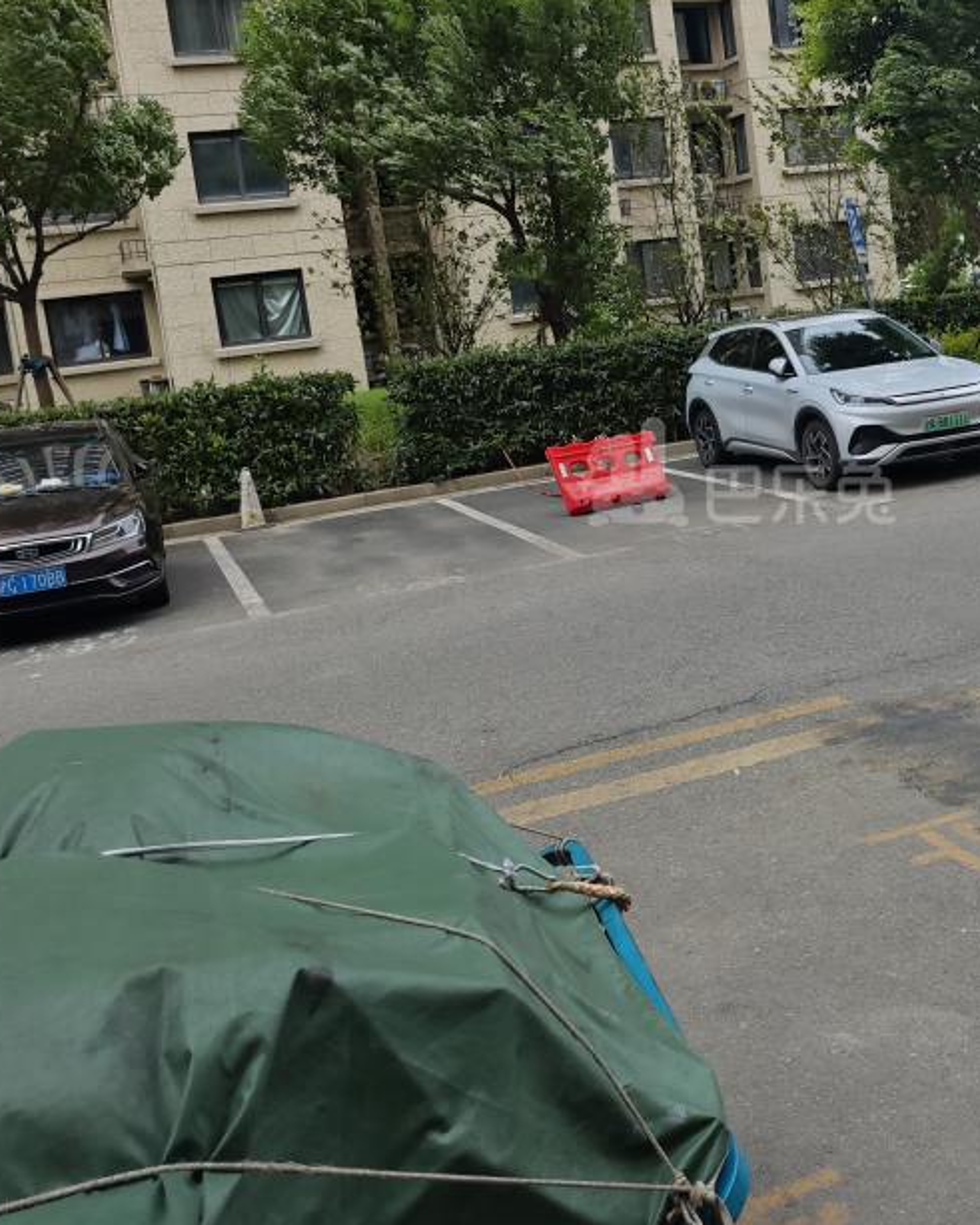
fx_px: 1414
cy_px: 474
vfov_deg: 46.5
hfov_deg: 37.3
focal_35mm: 39
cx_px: 736
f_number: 2
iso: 50
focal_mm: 8.72
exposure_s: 1/1938
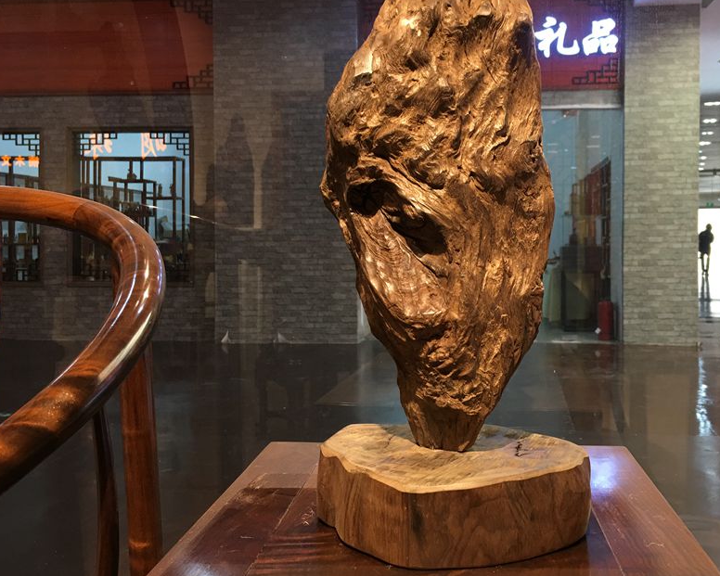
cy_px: 251
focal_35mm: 35
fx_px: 746
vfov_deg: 42.2
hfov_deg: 51.2
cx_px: 435
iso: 50
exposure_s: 1/17
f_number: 2.2
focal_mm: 4.15
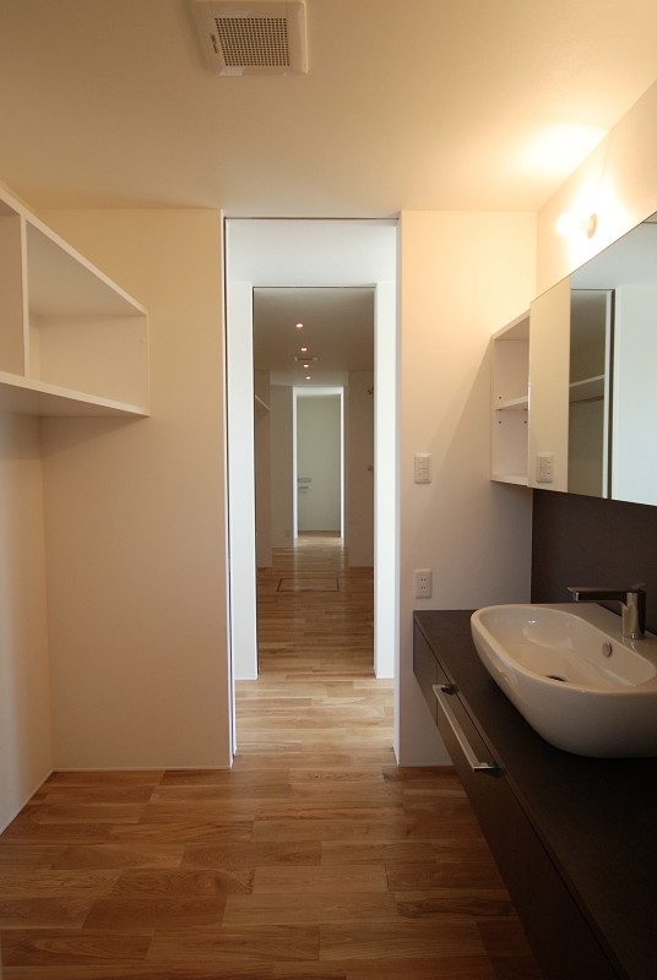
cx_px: 328
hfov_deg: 67.6
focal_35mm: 18
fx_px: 491
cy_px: 490
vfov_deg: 89.9
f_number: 4.5
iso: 280
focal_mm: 12
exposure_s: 1/30
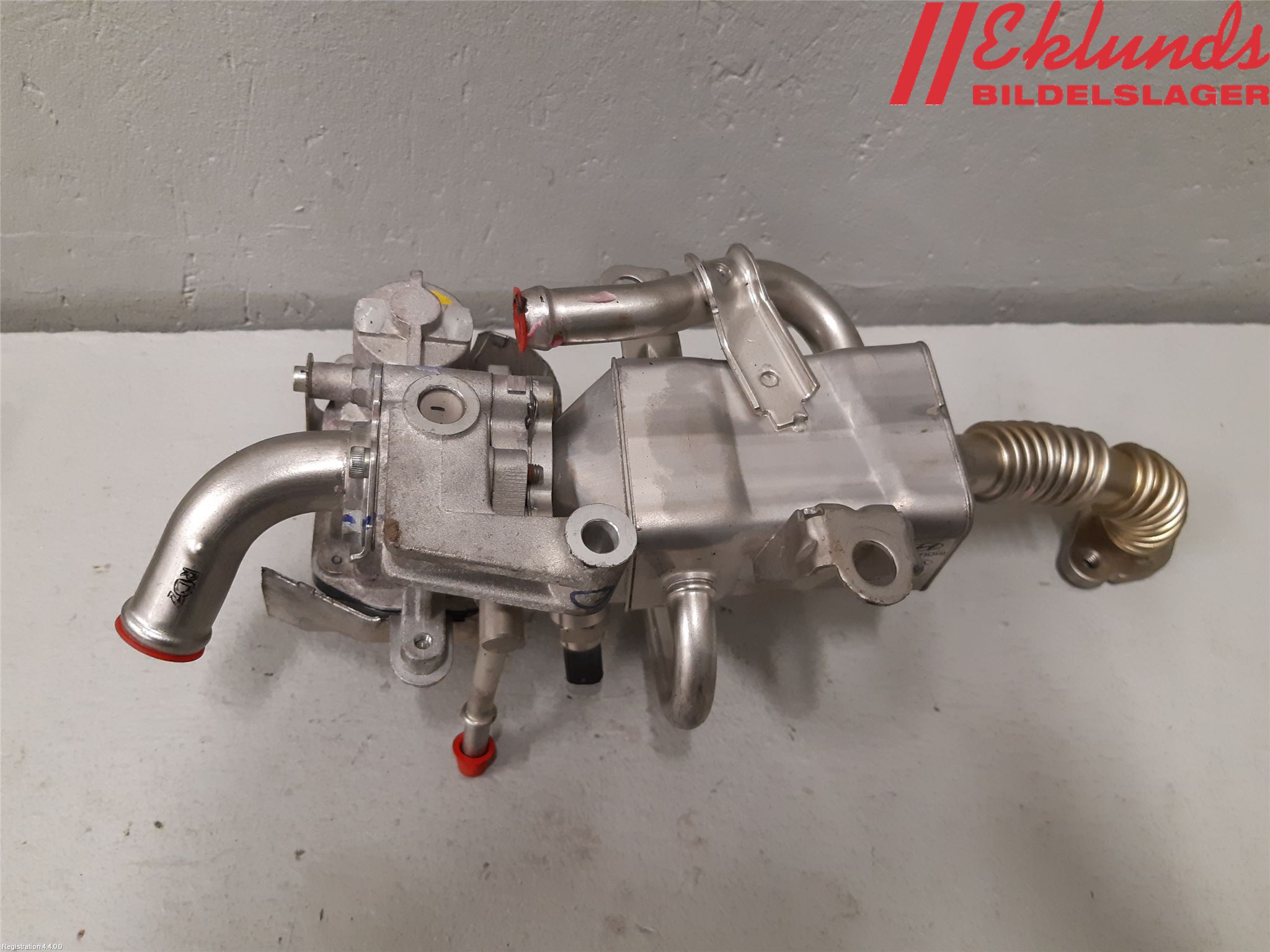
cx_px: 635
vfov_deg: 53.1
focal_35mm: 26
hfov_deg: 67.3
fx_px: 954
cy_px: 476
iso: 160
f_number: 1.7
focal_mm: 3.93
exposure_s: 1/50
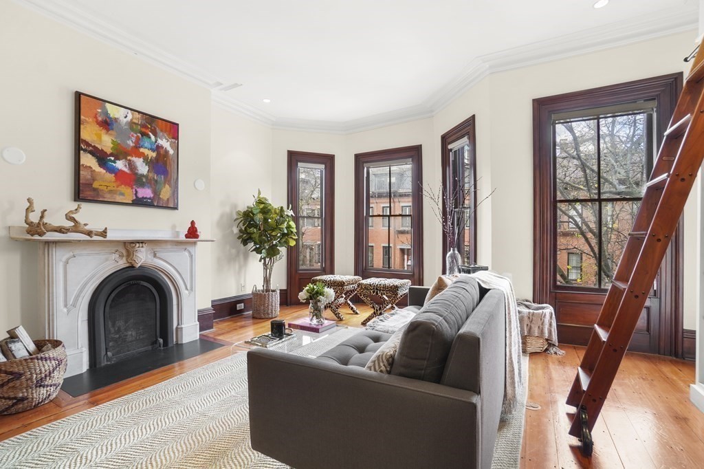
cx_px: 352
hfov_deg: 100.4
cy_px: 234
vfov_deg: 77.3
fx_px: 293
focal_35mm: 15
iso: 320
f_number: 8
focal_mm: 10
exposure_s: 1/1.67
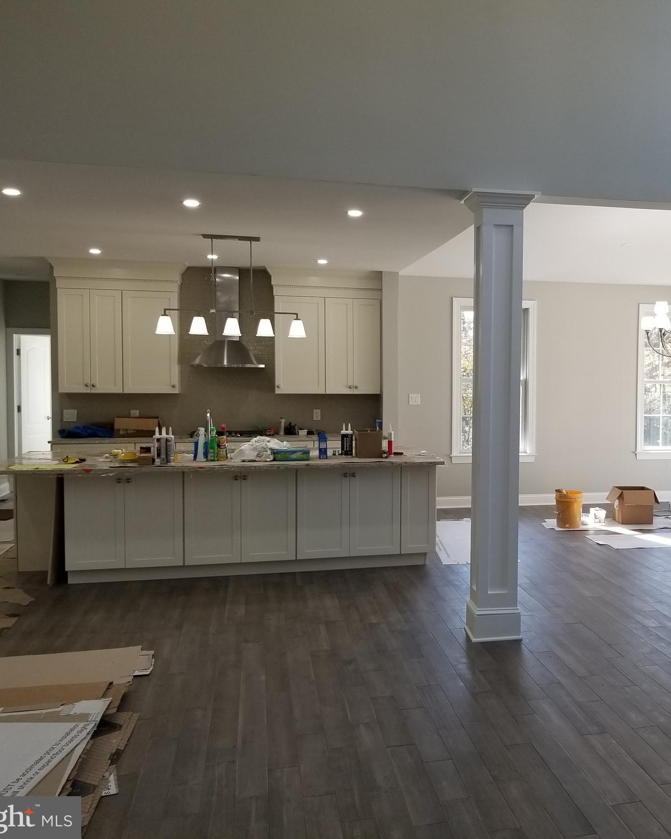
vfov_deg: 52.8
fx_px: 844
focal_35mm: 34
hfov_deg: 42.0
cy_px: 420
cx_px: 506
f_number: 1.7
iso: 64
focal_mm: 4.25
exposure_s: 1/120
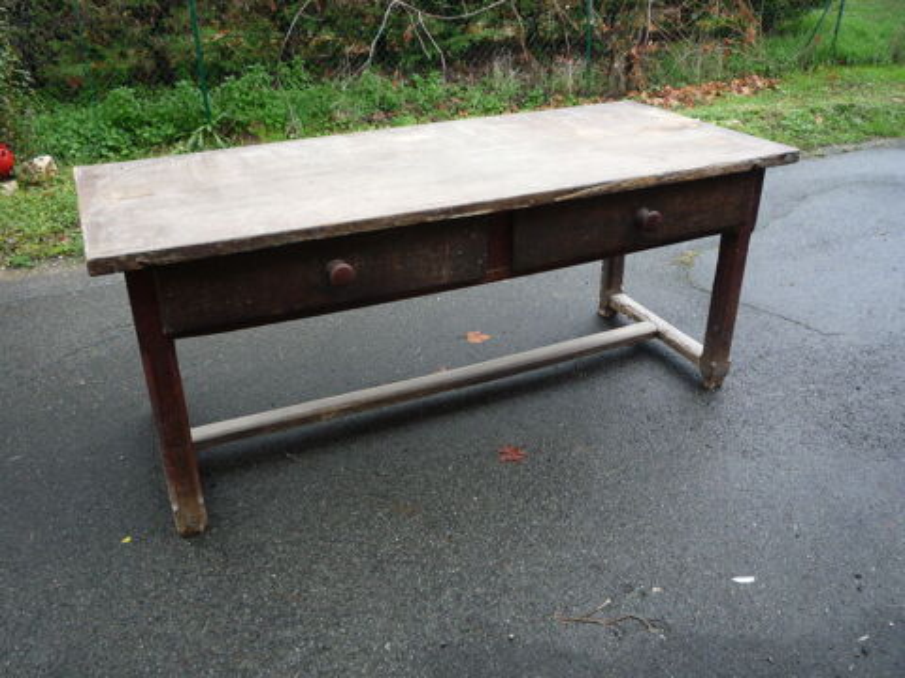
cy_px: 339
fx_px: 784
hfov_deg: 60.0
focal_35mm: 30
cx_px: 452
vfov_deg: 46.8
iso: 100
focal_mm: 5.2
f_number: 3.3
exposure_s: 1/40
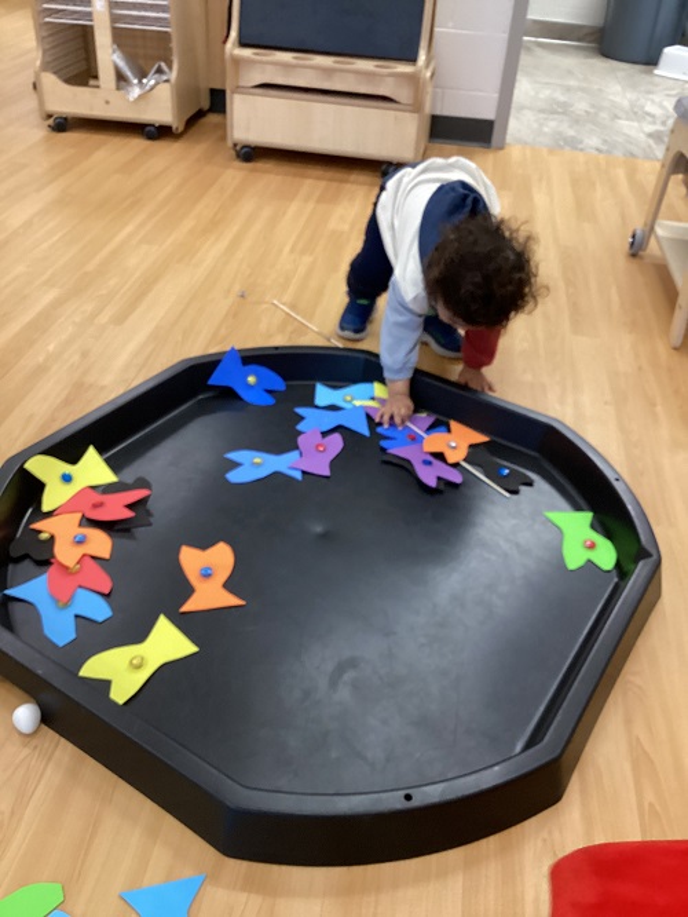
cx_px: 344
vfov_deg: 58.3
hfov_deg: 45.5
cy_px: 458
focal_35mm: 31
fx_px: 821
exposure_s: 1/33
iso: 250
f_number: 2.4
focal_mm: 3.3
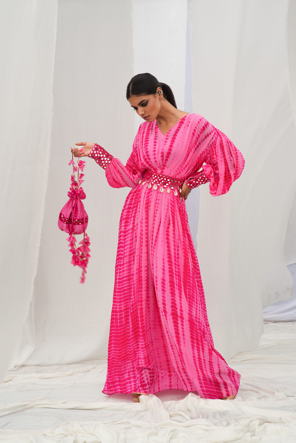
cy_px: 222
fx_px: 1047
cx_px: 148
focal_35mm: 85
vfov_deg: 23.9
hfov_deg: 16.1
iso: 250
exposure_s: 1/160
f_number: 7.1
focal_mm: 85
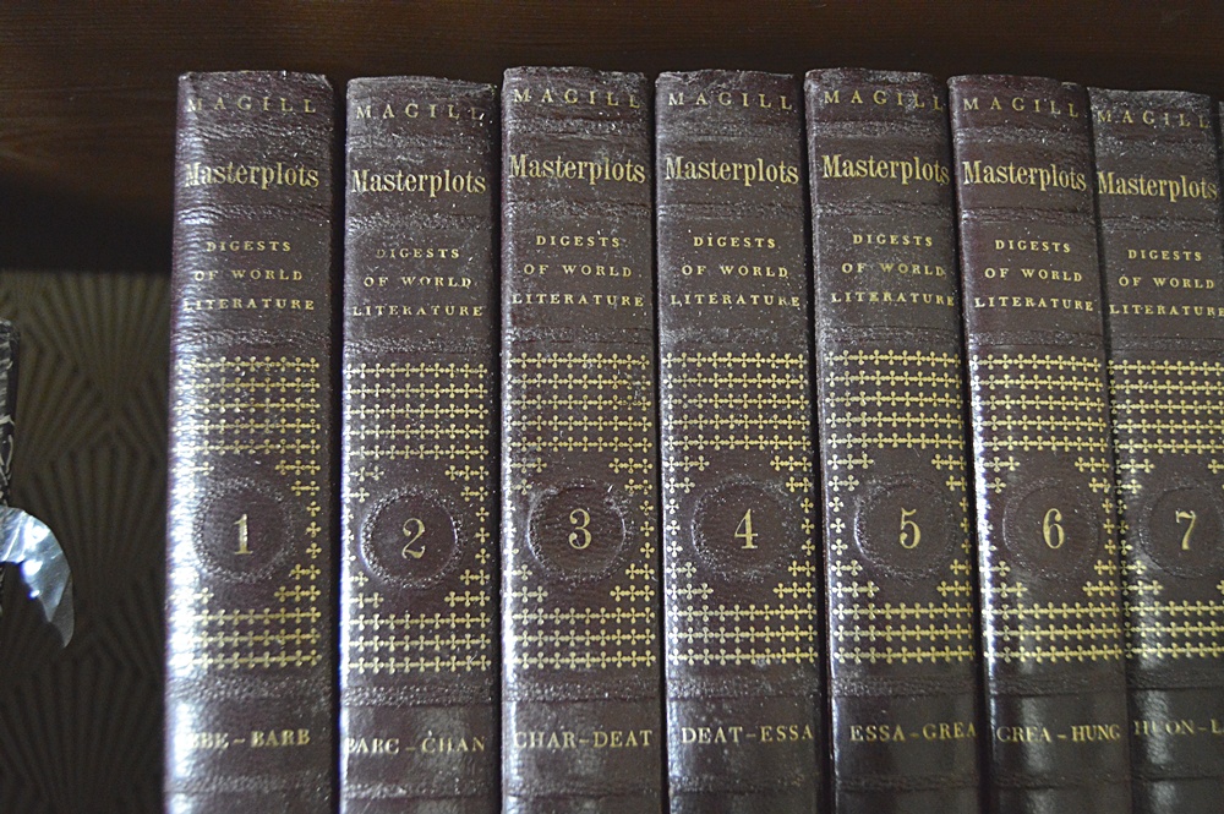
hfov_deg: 53.2
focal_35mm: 36
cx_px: 612
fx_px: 1223
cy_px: 407
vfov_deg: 36.8
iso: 3200
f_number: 3.8
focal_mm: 24
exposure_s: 1/60
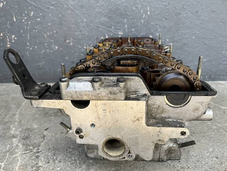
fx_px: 170
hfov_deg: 67.3
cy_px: 86
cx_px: 114
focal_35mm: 26
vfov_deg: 53.1
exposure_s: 1/358
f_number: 1.6
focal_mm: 5.1
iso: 50
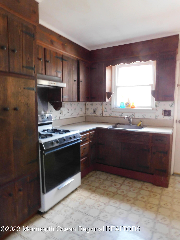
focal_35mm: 23
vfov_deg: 73.9
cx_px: 90
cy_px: 120
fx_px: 159
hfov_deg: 58.9
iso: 400
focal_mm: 4
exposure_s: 1/10
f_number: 3
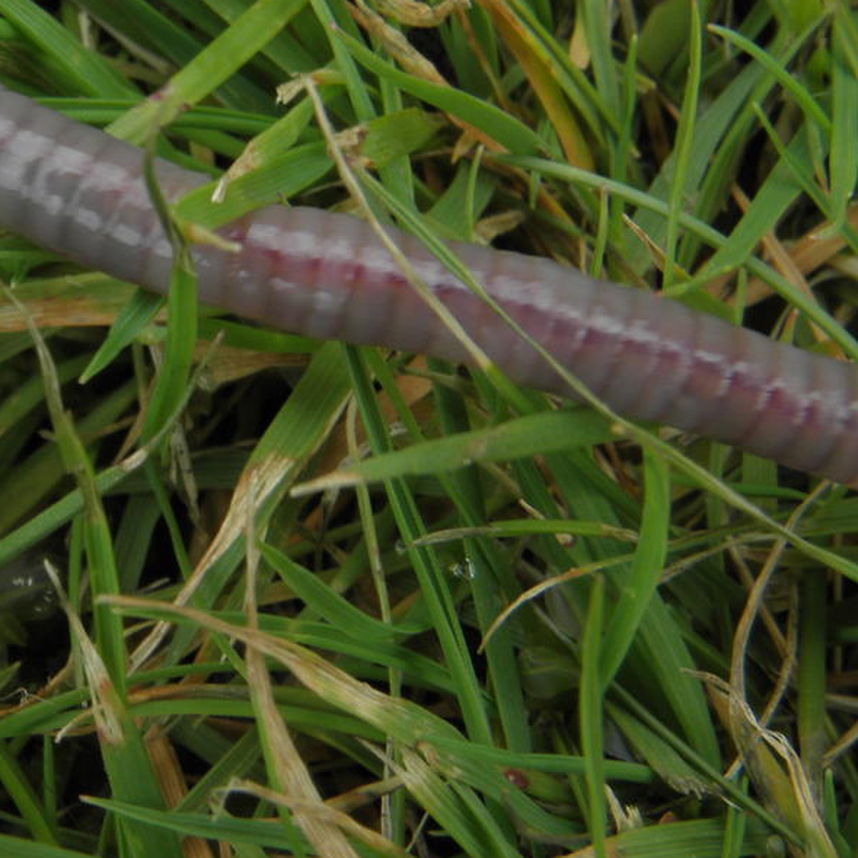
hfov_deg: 17.3
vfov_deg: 17.7
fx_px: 2748
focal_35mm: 98
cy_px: 236
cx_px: -3
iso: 64
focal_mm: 9.22
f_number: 8
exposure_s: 1/40
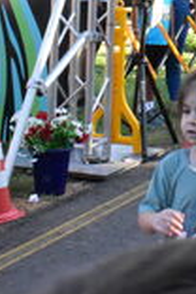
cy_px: -32
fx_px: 987
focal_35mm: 121
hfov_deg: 10.7
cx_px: 341
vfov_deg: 16.4
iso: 3200
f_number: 25
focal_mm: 21
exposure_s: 1/200
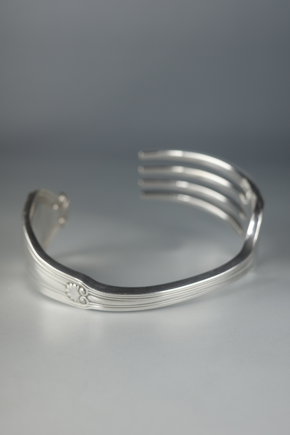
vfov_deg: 48.5
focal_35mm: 40
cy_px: 218
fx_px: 483
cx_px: 145
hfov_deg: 33.4
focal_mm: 26
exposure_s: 1/160
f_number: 3.5
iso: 200
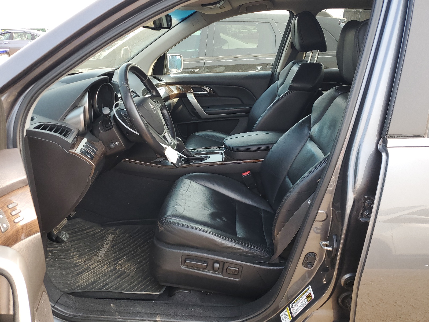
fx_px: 322
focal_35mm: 26
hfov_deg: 67.3
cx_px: 214
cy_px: 161
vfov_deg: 53.1
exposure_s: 1/244
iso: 50
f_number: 1.5
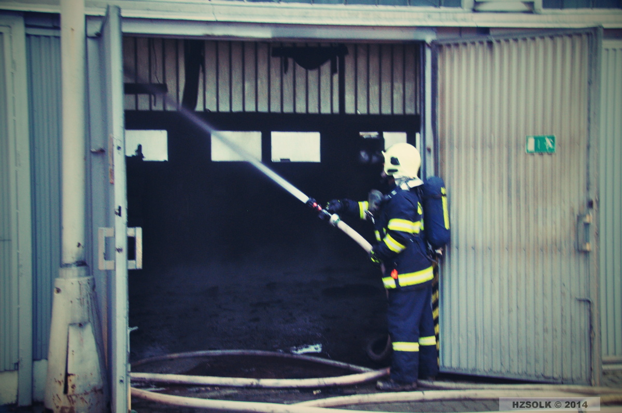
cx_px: 311
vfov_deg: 22.6
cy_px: 206
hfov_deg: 33.4
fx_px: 1035
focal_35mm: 60
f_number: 4.5
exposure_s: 1/8
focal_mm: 40
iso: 1250
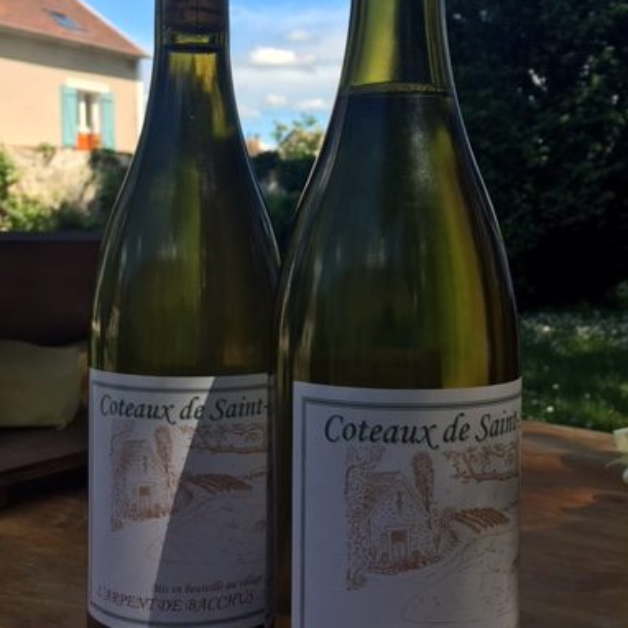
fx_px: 883
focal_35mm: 43
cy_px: 276
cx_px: 314
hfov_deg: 39.2
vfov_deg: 39.1
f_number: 2.2
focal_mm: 4.15
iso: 25
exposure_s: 1/663
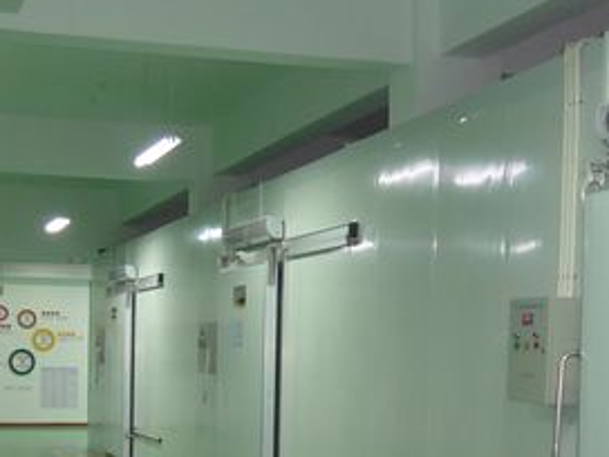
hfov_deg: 27.4
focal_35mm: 71
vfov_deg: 20.2
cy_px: 430
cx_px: 296
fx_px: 1249
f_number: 2
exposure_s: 1/60
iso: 500
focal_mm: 6
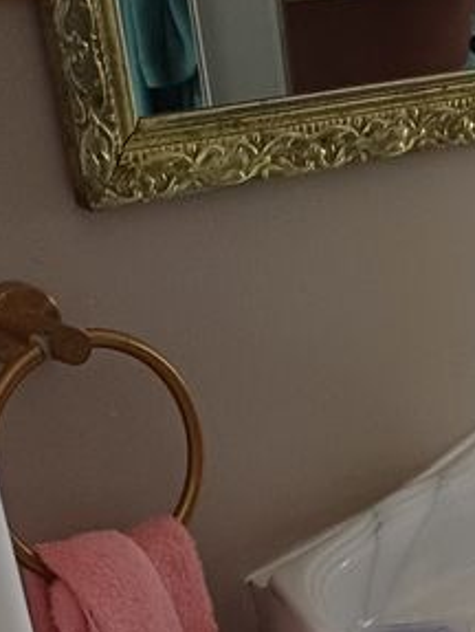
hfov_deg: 15.8
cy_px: 760
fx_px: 1588
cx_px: 675
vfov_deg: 20.9
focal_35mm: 87
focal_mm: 4.65
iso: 500
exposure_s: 1/25
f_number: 1.8
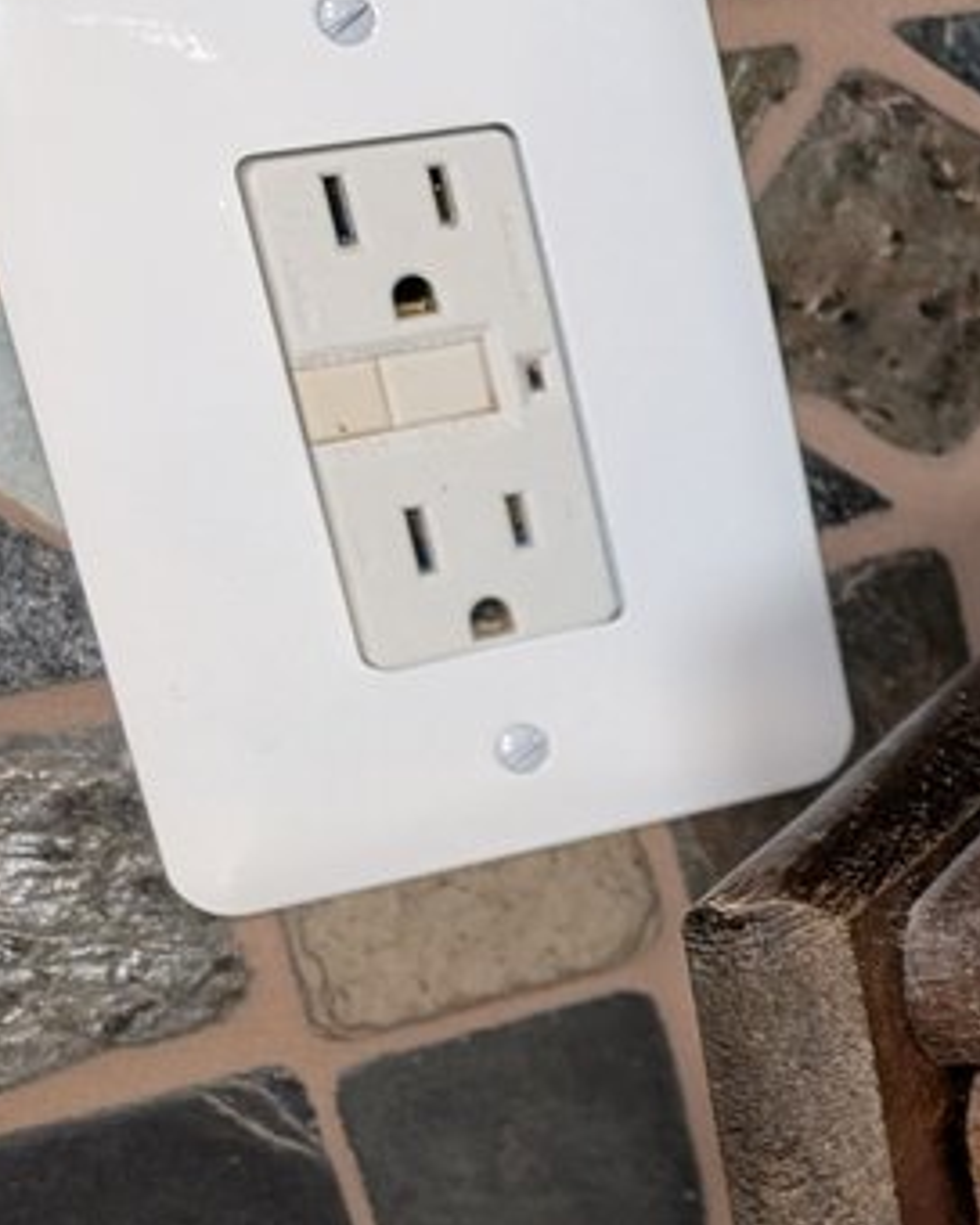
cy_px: 1324
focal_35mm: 104
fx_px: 3771
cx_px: 2556
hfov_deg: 11.4
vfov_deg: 17.8
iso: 183
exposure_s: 1/142
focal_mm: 6.9
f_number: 1.68
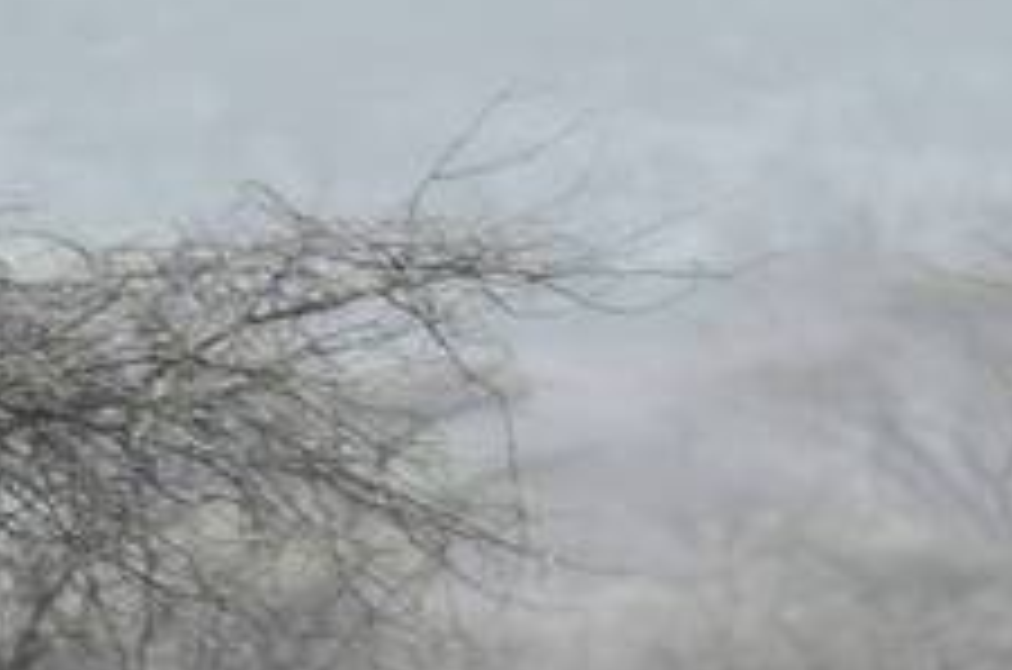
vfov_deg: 1.6
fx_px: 24224
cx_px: 1192
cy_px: 861
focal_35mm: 864
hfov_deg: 2.4
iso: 220
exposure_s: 1/500
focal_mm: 185
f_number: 5
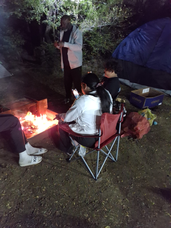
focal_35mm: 25
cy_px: 114
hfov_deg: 54.9
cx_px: 86
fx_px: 165
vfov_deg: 69.4
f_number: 1.8
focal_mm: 4.69
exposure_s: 1/10
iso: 2000
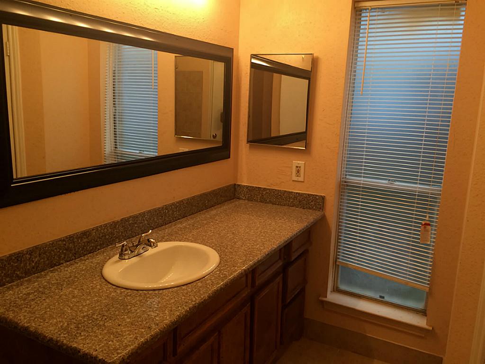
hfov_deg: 61.7
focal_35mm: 29
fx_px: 406
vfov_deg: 48.2
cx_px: 242
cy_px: 182
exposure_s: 1/30
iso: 64
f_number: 2.2
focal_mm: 4.15
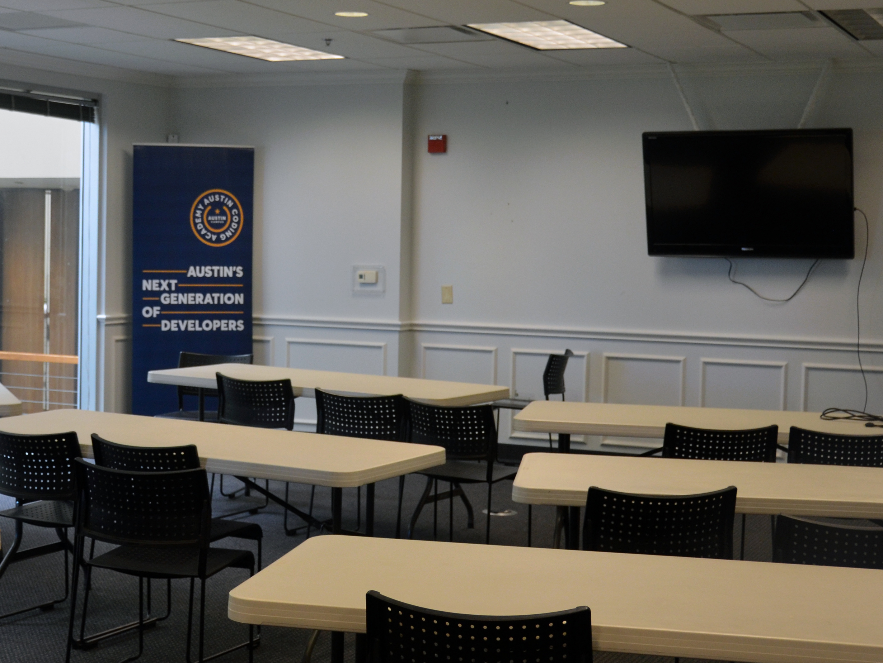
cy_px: 274
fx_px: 1531
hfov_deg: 32.1
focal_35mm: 60
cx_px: 352
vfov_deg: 24.4
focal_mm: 24
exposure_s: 1/60
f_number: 4
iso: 560
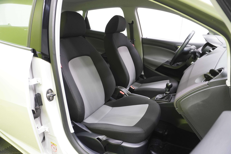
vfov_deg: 53.1
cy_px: 77
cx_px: 116
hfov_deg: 73.7
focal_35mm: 24
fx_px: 154
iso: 1250
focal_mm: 16
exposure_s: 1/30
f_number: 3.5
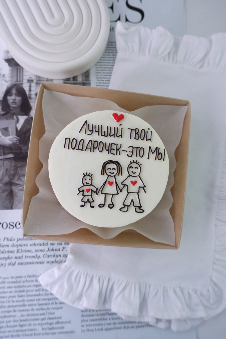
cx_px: 113
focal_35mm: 29
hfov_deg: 45.0
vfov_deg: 63.7
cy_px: 170
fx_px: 273
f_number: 4
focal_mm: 19.2
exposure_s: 1/70
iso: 400
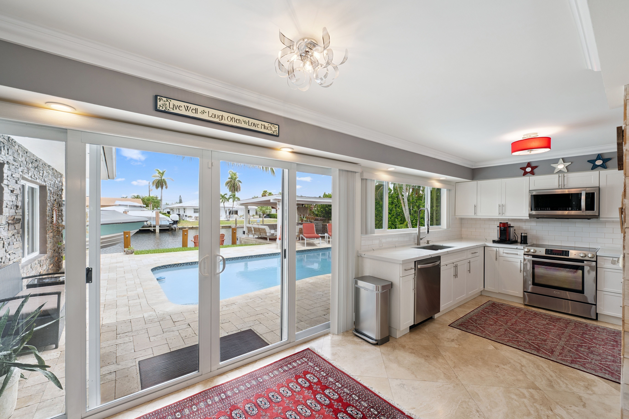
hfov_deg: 104.3
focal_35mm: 14
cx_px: 314
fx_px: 245
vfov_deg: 81.2
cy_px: 210
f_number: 7.1
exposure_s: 1/50
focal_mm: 14
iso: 250
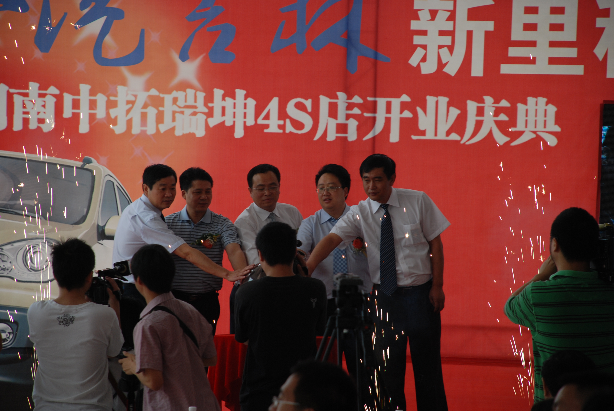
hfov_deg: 10.1
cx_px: 307
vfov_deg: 6.8
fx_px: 3458
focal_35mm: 202
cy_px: 206
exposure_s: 1/200
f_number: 5.6
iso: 200
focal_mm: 135
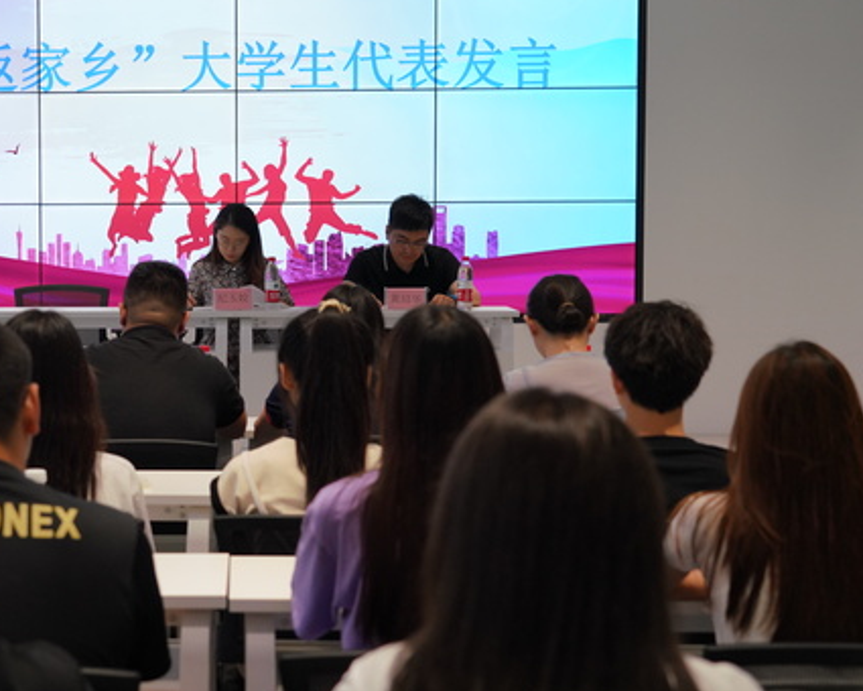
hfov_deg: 25.5
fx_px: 1865
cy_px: 316
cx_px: 146
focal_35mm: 73
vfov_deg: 21.0
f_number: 4.5
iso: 1250
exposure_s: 1/320
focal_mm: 44
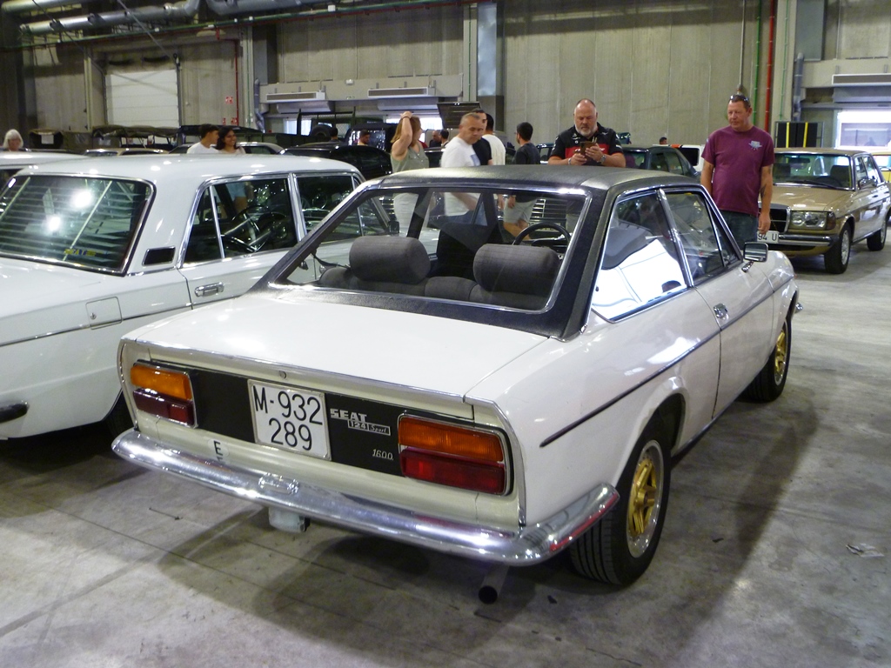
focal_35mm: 30
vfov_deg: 46.8
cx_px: 446
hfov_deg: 60.0
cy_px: 334
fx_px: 772
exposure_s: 1/30
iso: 250
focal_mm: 5.4
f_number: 3.4
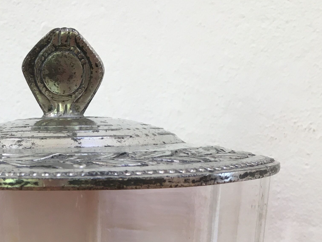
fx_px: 716
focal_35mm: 77
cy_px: 365
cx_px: 70
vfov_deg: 17.2
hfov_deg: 25.0
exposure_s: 1/33
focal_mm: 4.15
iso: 25
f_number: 2.2
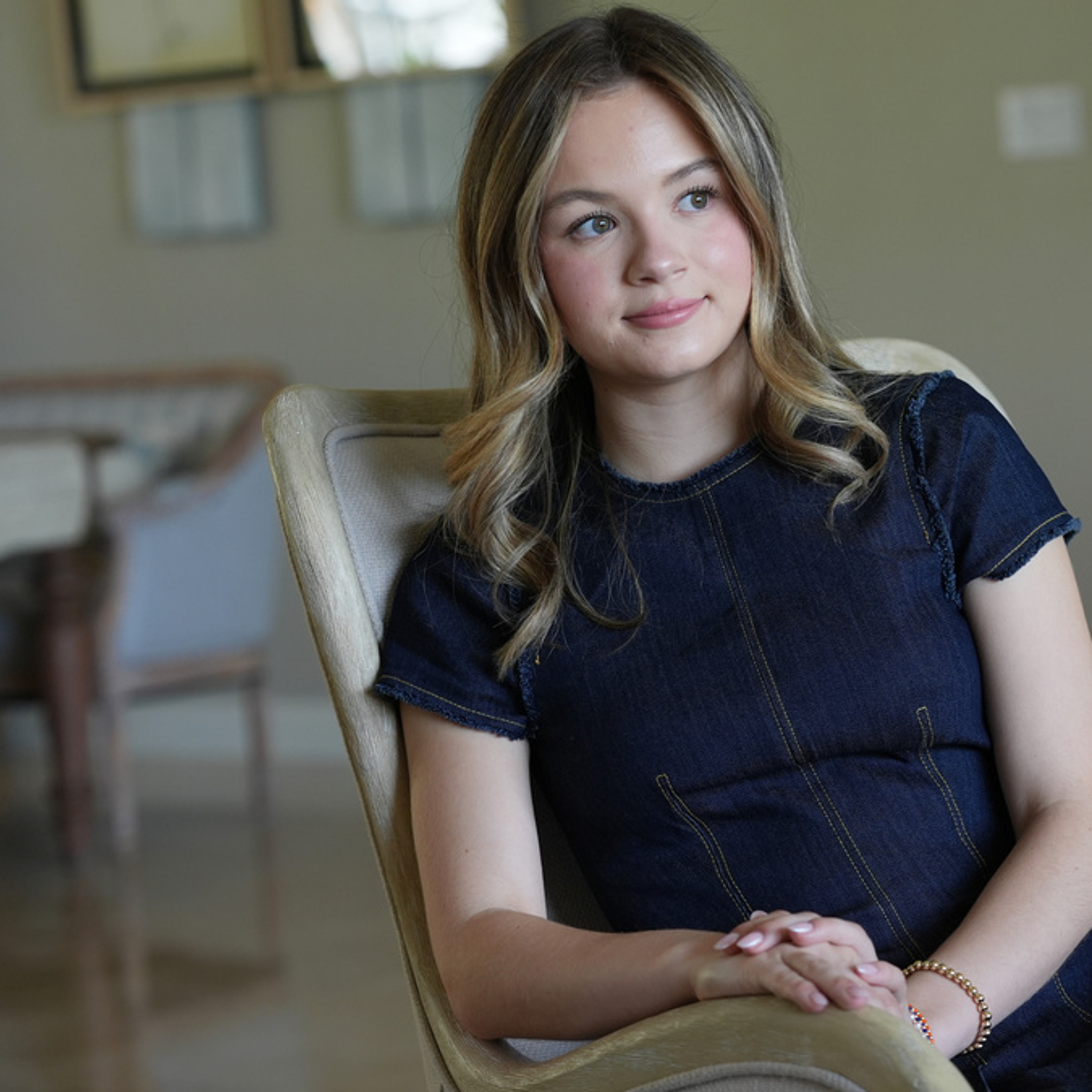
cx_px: 780
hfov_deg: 15.0
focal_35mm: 116
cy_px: 545
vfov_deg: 15.0
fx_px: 4140
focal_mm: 90
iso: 640
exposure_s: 1/125
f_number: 4
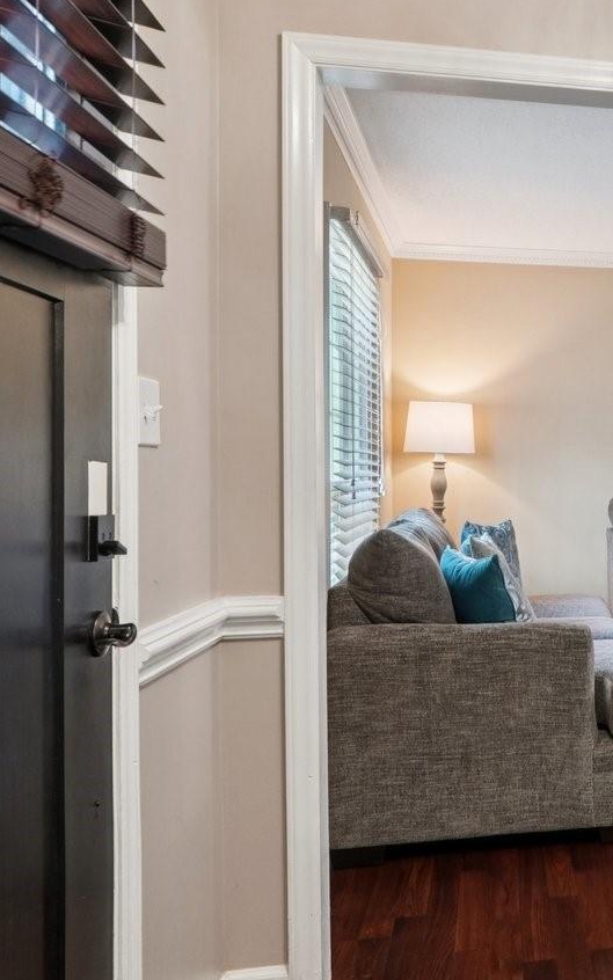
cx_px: 761
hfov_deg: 29.1
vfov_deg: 52.7
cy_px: 472
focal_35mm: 37
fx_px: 989
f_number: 8
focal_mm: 10
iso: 400
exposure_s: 1/3.33
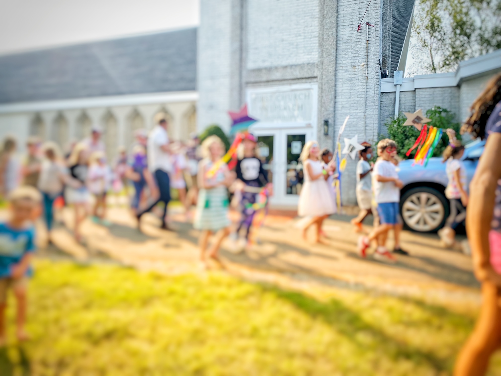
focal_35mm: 26
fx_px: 376
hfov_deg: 67.3
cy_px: 188
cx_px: 250
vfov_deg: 53.1
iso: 32
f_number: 1.8
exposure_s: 1/788
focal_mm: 4.25
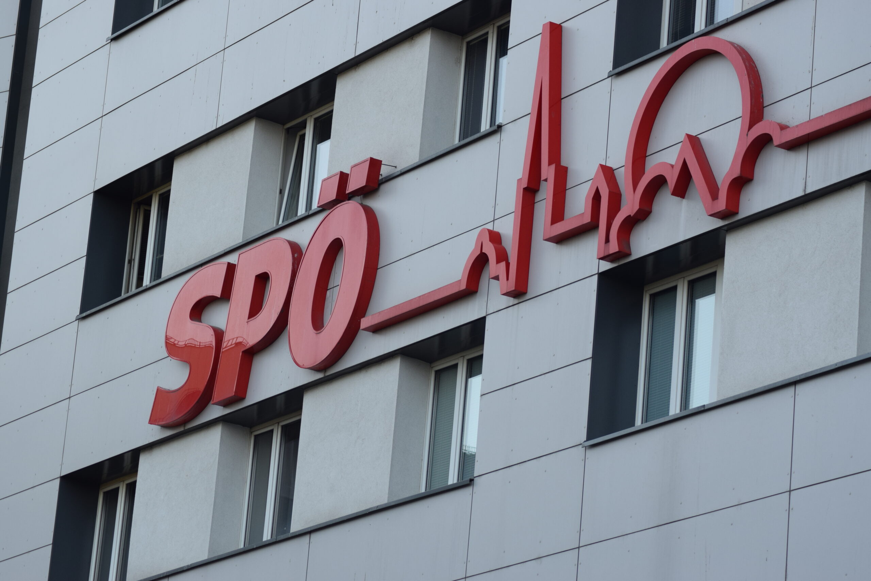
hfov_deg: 14.9
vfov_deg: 9.9
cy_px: 290
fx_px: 3339
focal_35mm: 138
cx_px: 436
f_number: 5.6
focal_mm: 92
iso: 400
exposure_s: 1/500
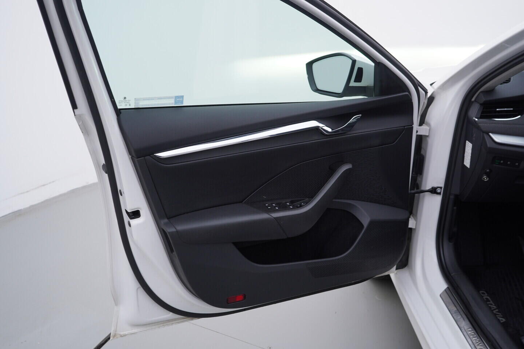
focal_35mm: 36
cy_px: 174
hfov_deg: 53.1
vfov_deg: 36.9
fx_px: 524
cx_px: 262
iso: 125
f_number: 4
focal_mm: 24
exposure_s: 1/80
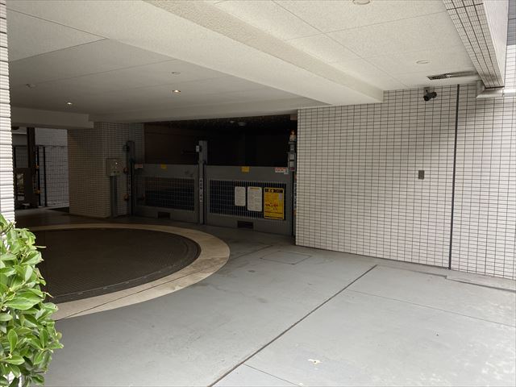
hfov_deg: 67.3
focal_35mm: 26
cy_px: 194
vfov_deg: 53.1
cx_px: 258
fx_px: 388
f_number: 1.8
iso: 64
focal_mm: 4.25
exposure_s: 1/121
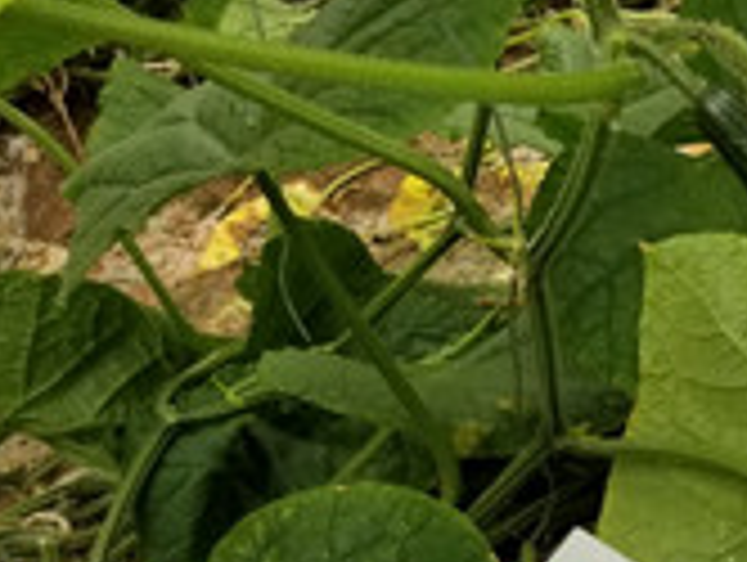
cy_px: 683
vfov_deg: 18.6
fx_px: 1621
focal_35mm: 75
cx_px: 1035
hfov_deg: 22.5
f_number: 1.7
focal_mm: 4.25
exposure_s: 1/120
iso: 100
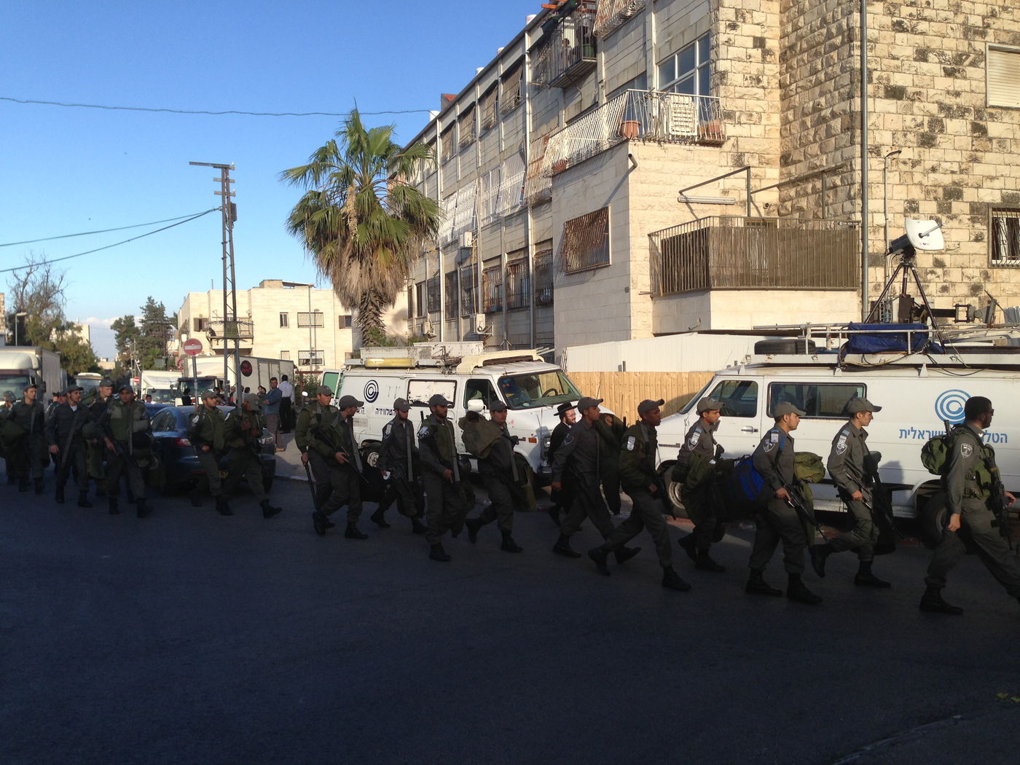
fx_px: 972
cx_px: 510
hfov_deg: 55.4
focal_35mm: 33
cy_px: 382
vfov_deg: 42.9
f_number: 2.4
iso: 50
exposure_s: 1/775
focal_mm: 4.13
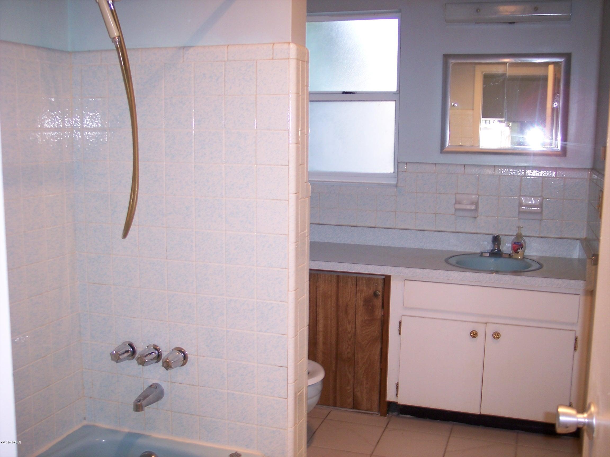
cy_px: 228
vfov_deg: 36.8
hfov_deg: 47.9
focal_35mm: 39
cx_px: 305
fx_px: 687
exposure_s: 1/60
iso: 100
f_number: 2.8
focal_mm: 8
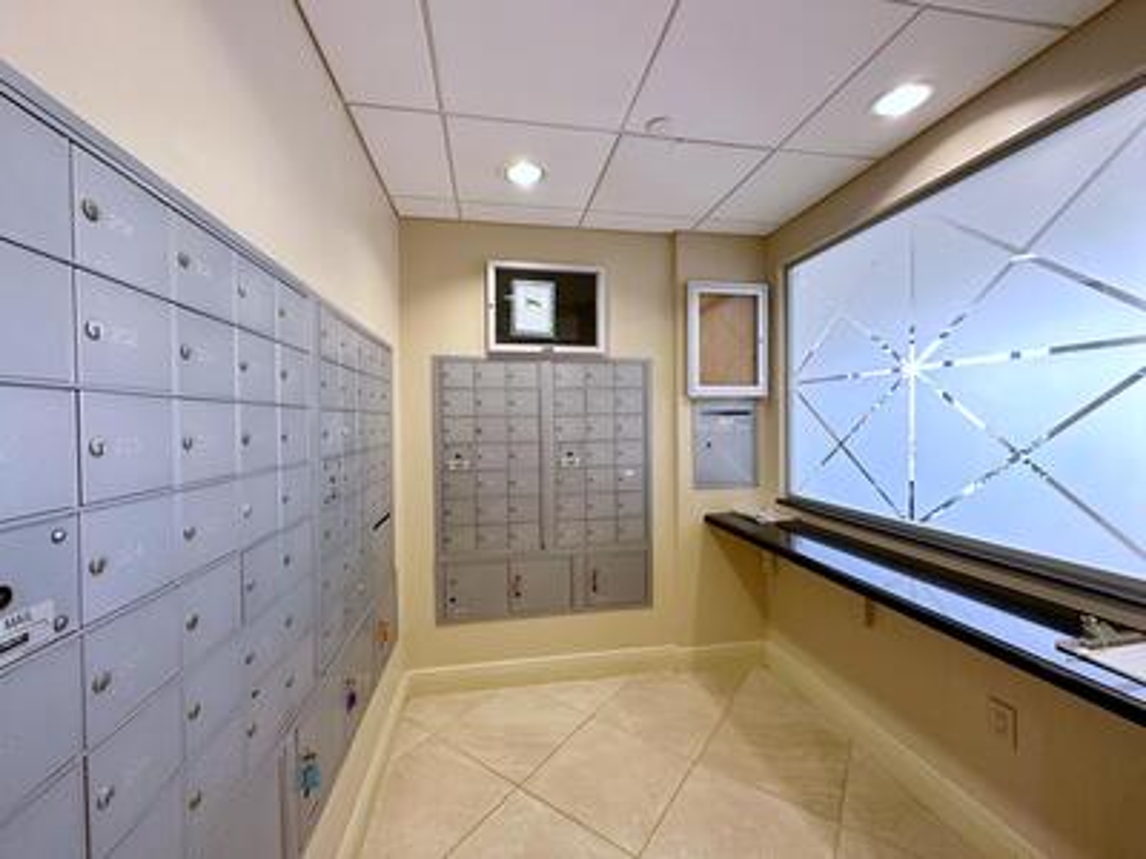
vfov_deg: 85.7
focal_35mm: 14
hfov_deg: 102.1
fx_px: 463
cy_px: 430
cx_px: 573
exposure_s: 1/60
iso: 250
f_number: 2.2
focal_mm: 2.22
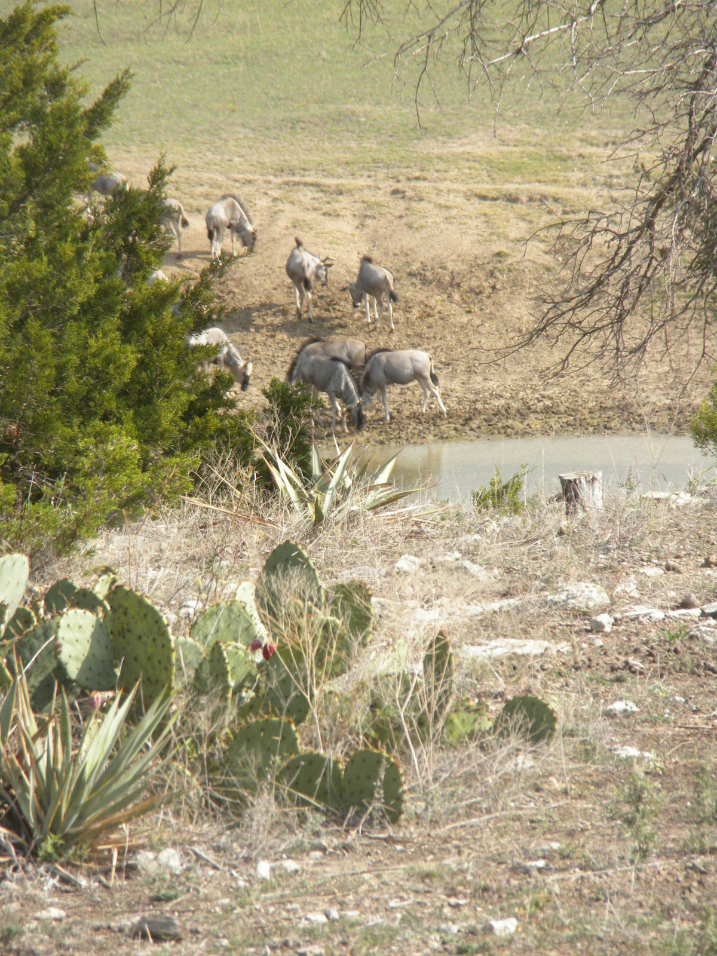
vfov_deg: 7.6
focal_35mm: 260
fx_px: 7180
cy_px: 478
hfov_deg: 5.7
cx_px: 358
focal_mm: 46.2
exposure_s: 1/500
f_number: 5.3
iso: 132
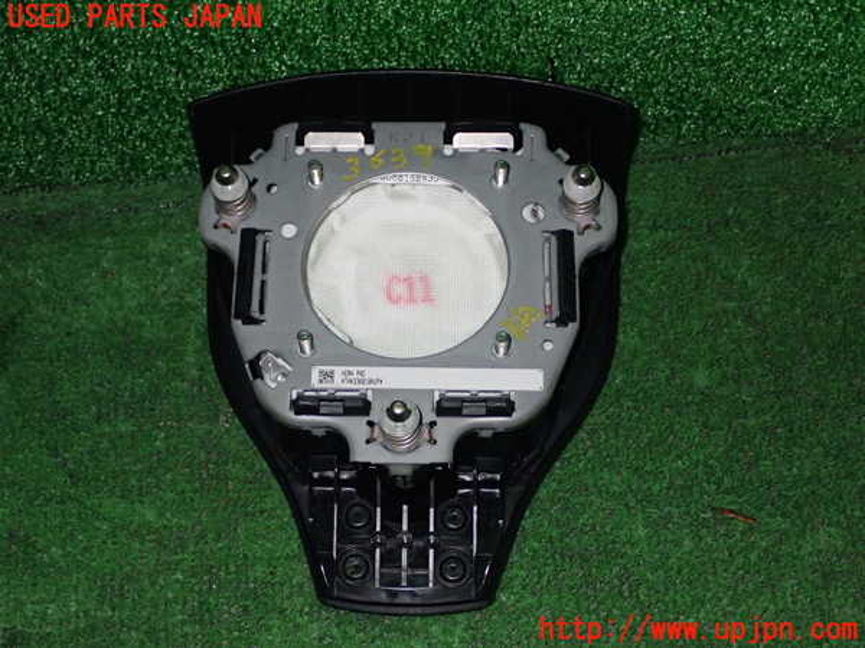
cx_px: 432
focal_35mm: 54
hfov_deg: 35.5
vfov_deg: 27.0
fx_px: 1349
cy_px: 324
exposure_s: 1/50
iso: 800
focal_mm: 9.65
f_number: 10
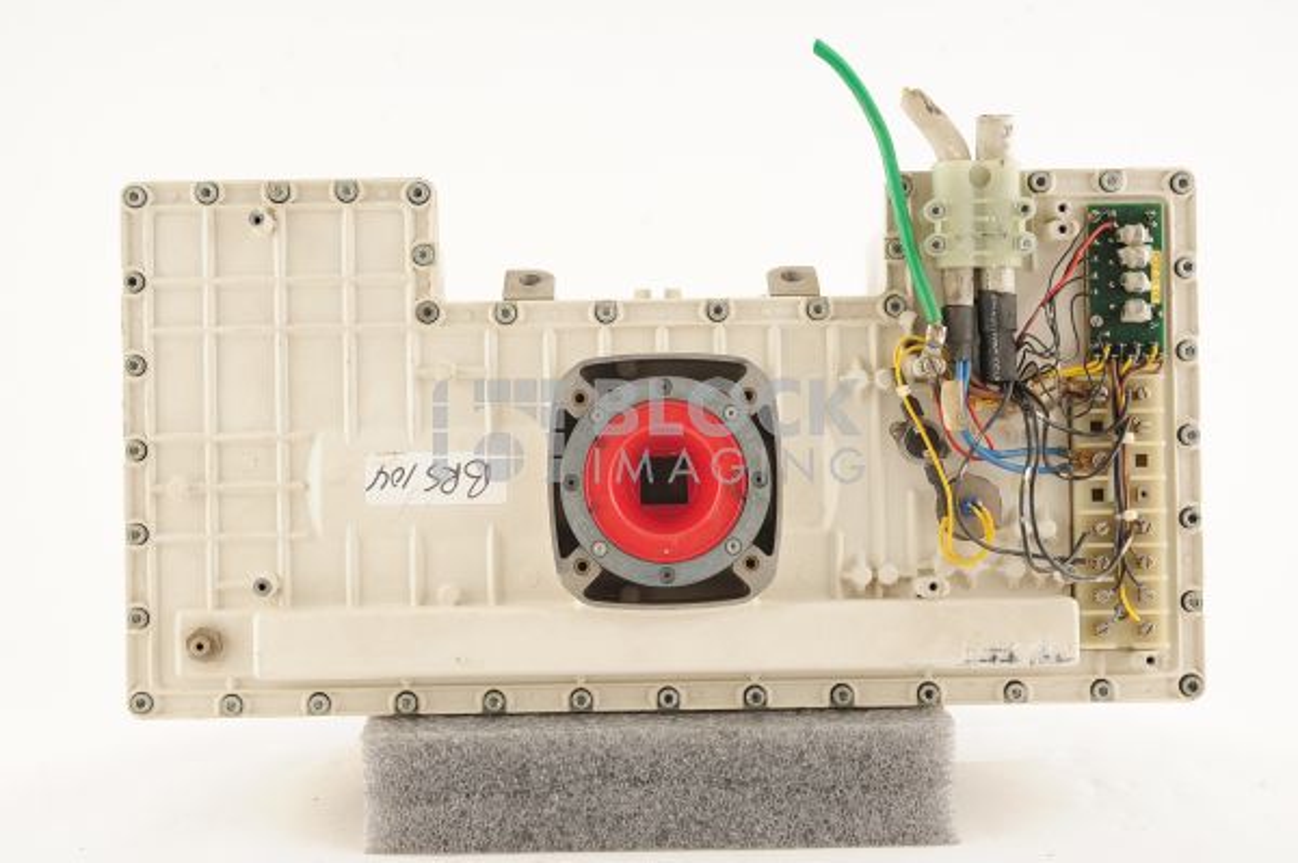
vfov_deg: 26.9
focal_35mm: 50
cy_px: 432
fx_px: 1801
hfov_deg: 39.6
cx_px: 649
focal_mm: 50
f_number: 10
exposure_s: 1/125
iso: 1600
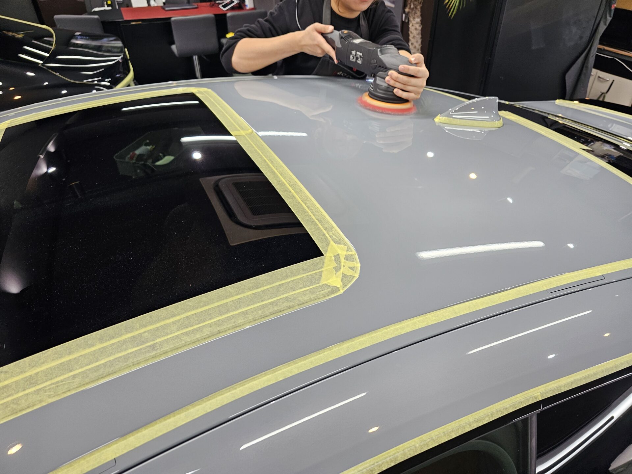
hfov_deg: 73.9
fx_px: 420
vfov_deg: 58.9
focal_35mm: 23
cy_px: 237
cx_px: 316
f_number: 1.7
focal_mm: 6.3
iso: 80
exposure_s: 1/100
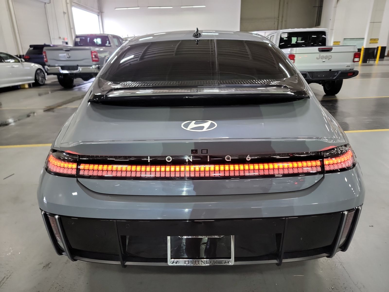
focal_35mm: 24
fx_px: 270
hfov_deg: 71.6
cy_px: 146
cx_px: 194
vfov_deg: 56.8
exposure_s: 1/59
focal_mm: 6.7
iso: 670
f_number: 1.8
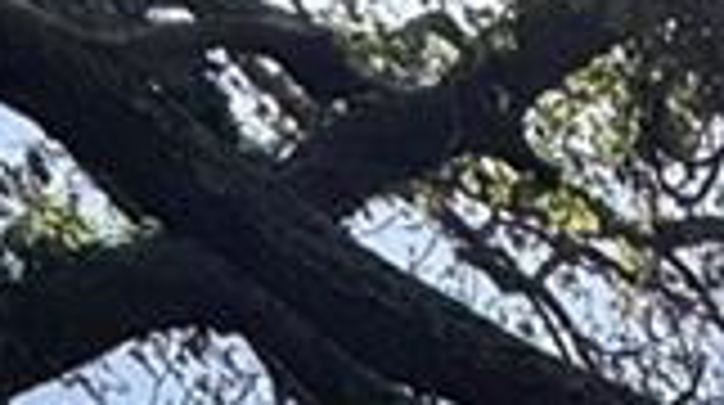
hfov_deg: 12.2
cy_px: 2210
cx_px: 1997
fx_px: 2185
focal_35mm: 114
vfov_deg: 5.8
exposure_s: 1/2841
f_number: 2.2
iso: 50
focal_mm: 2.22
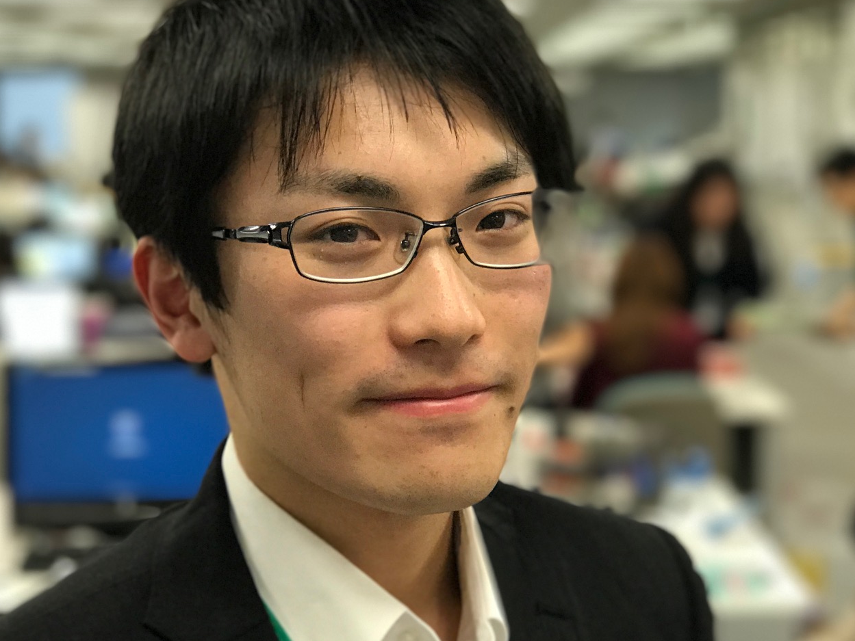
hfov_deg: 21.3
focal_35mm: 92
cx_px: 335
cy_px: 387
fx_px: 2273
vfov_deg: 16.1
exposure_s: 1/50
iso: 200
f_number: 2.8
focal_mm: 6.6
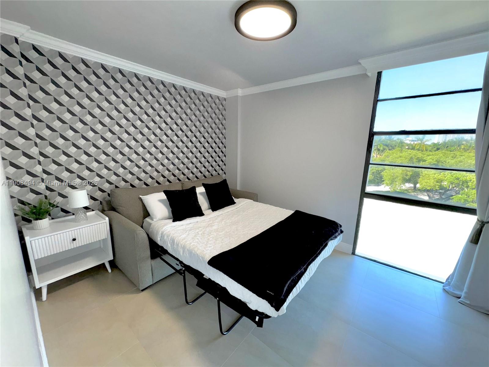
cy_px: 184
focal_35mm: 14
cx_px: 244
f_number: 2.2
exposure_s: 1/60
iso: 64
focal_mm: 2.22
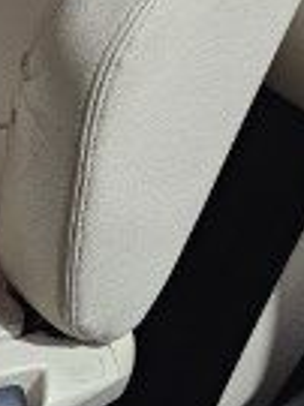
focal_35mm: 109
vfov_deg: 17.2
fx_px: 1278
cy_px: -84
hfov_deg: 12.4
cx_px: -238
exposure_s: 1/100
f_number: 1.7
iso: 400
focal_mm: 6.3
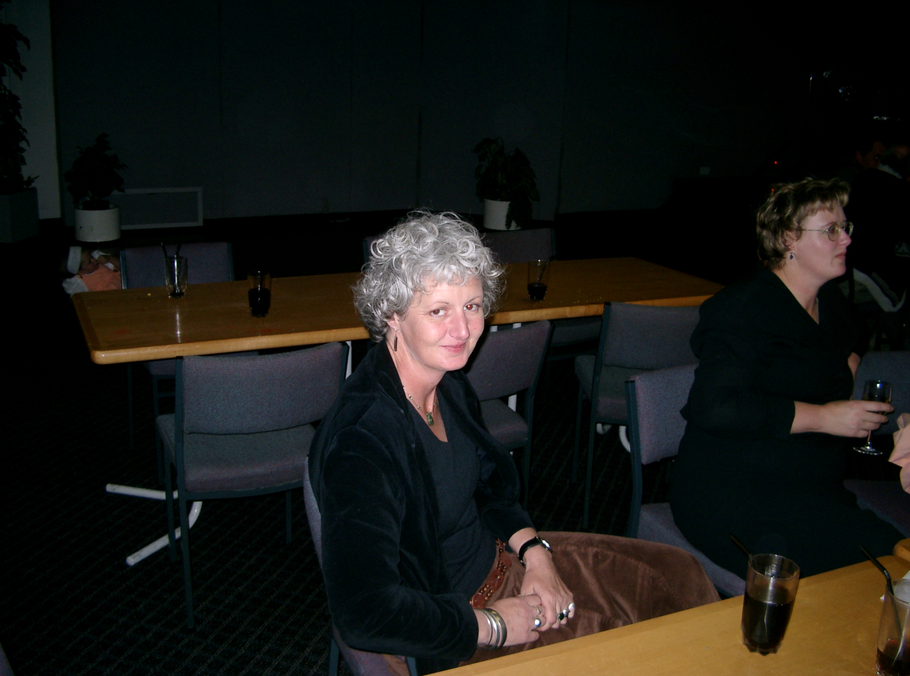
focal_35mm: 37
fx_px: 969
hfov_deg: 50.3
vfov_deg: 38.5
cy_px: 338
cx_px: 455
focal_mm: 7.6
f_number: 2.6
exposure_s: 1/60
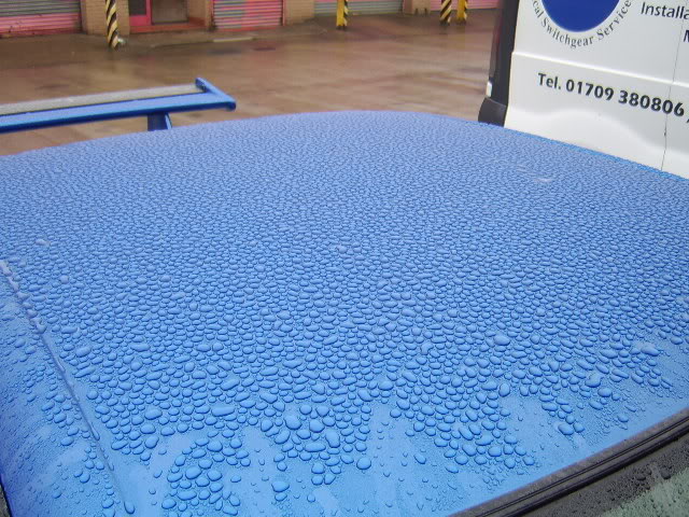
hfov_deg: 58.4
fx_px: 617
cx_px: 344
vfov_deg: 45.4
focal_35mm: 31
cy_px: 258
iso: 71
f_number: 2.7
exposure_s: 1/65
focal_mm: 8.13
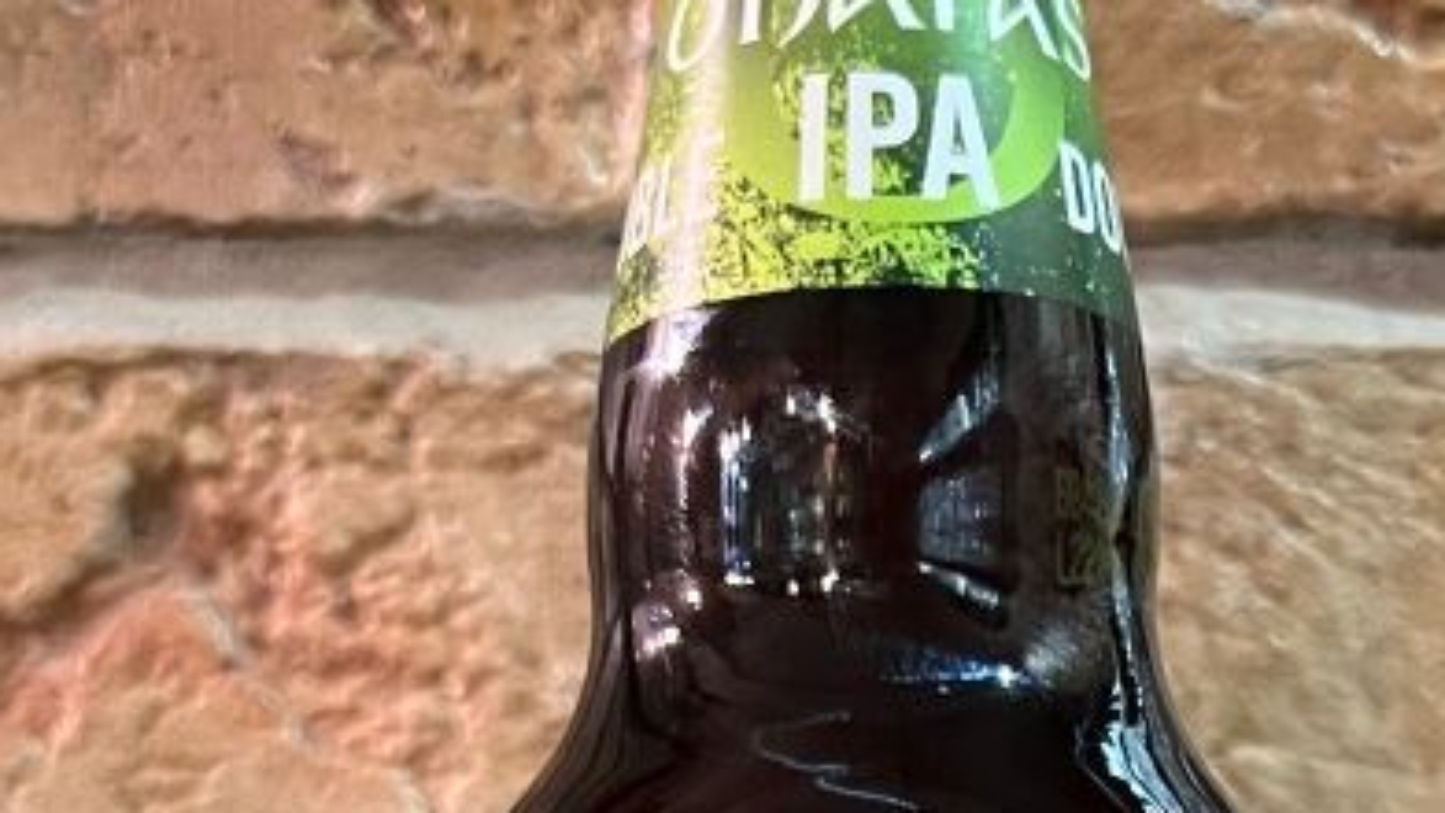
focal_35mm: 90
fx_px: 3449
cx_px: 950
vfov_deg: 12.1
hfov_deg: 23.6
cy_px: 1585
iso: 400
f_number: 1.5
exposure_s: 1/33
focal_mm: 5.7
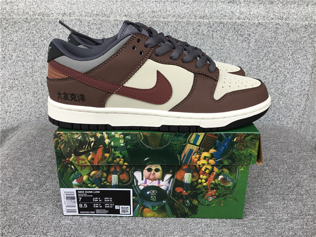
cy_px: 118
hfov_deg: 58.4
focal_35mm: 31
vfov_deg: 45.4
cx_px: 158
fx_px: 283
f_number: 2.4
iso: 25
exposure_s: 1/182
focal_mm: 3.3
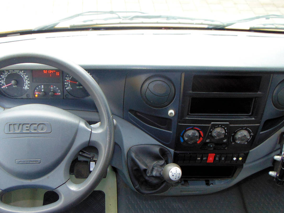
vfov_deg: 38.3
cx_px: 121
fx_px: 304
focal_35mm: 37
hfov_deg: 50.0
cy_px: 139
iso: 100
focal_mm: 4.5
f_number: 3
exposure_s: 1/30
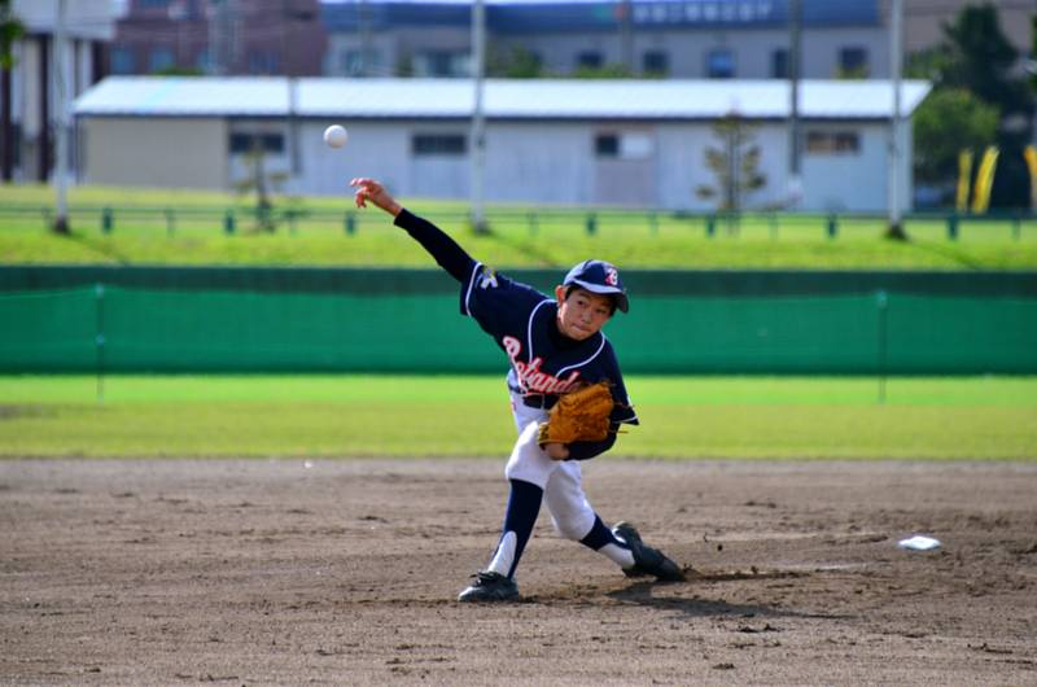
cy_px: 344
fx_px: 12937
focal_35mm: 450
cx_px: 518
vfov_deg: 3.0
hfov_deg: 4.6
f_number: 5.6
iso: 400
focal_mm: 300
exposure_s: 1/2000
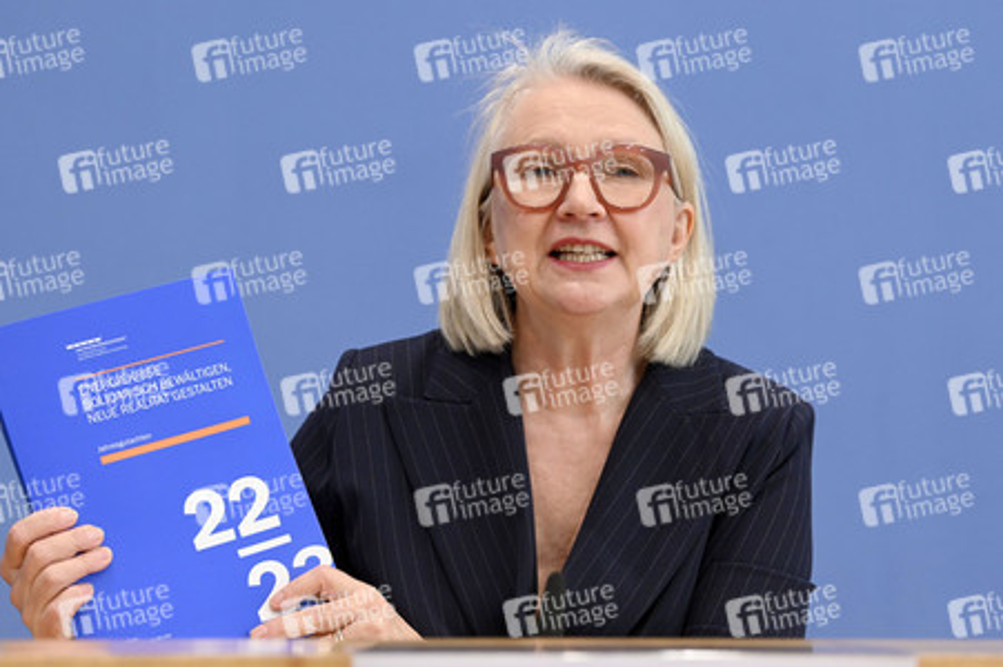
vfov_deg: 15.9
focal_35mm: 86
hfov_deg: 23.7
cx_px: 502
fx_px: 2394
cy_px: 334
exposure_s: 1/640
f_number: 5
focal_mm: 86
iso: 3200
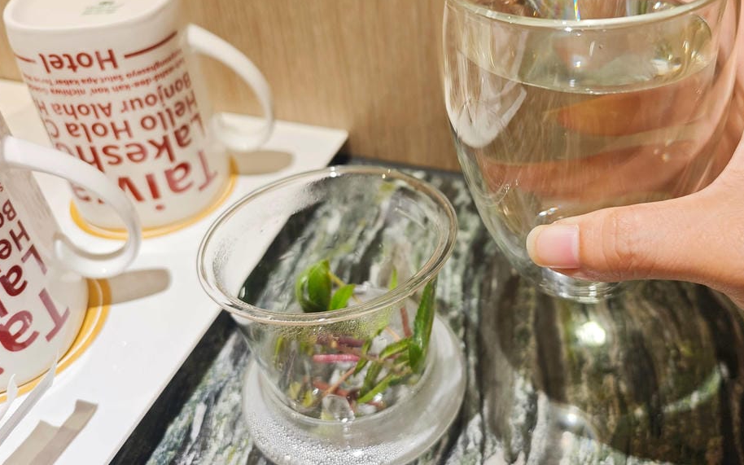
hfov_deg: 58.7
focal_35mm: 32
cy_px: 180
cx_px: 476
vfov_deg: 39.2
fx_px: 649
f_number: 2
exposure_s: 1/60
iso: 160
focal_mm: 8.72
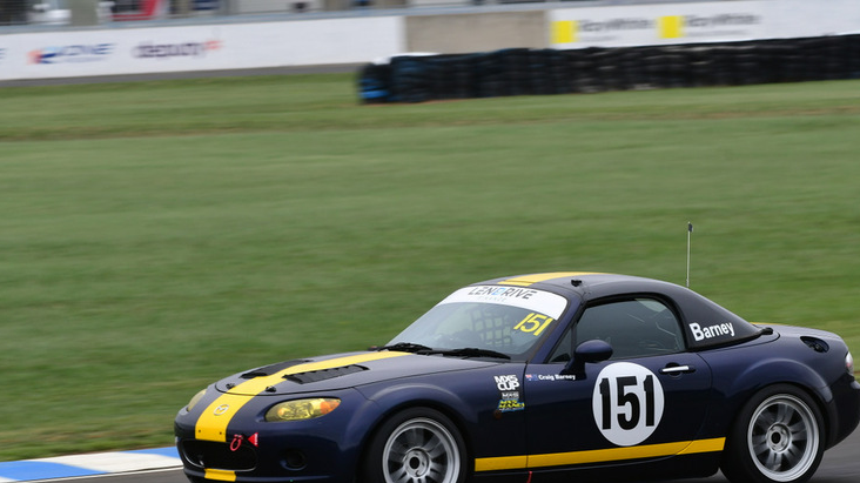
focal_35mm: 361
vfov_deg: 3.4
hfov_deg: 6.0
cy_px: 286
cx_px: 468
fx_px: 8229
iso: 320
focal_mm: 210
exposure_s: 1/320
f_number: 10
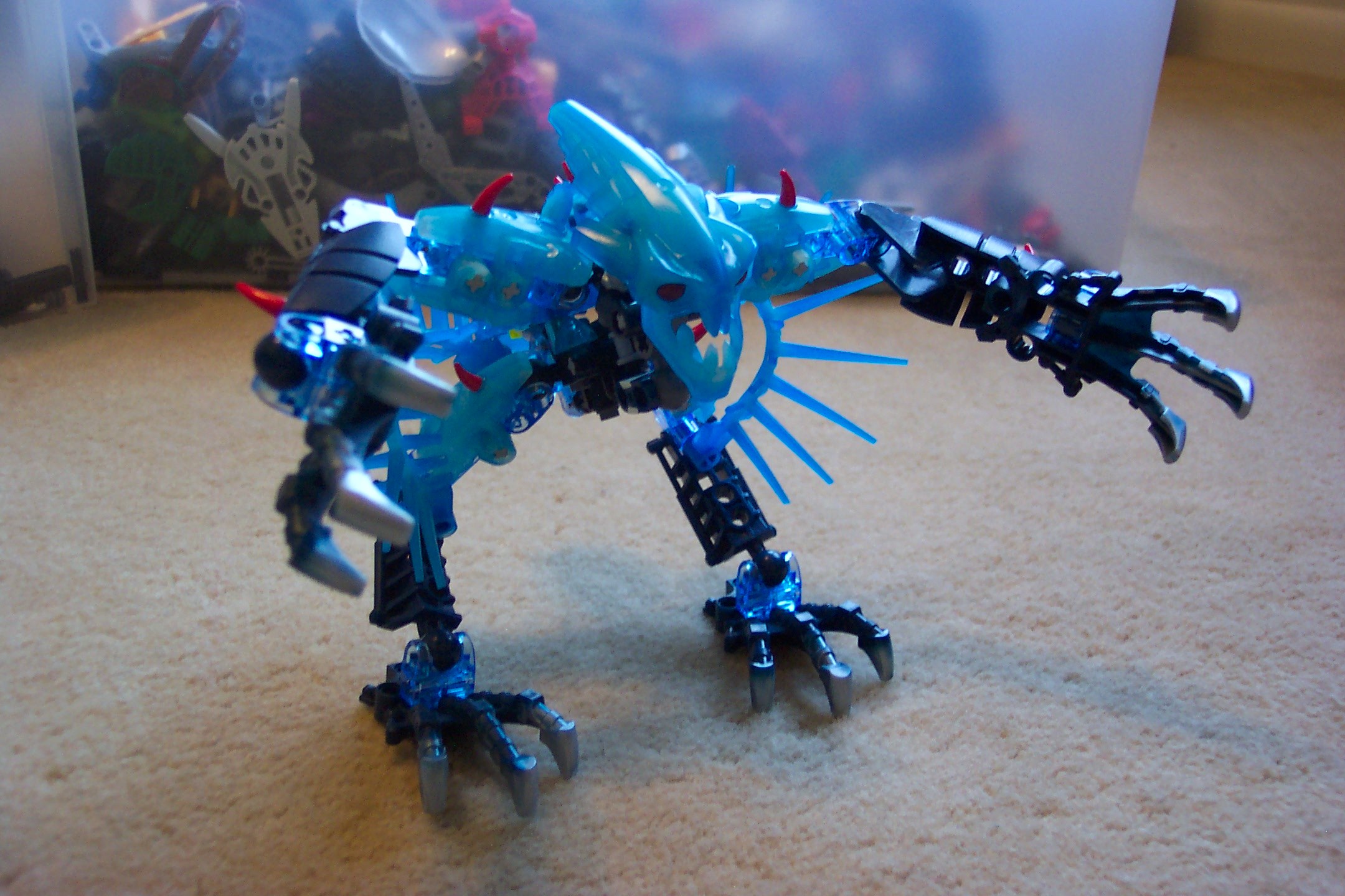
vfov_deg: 35.1
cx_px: 672
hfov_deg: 50.7
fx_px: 1420
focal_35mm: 38
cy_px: 448
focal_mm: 8
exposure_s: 1/20
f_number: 2.8
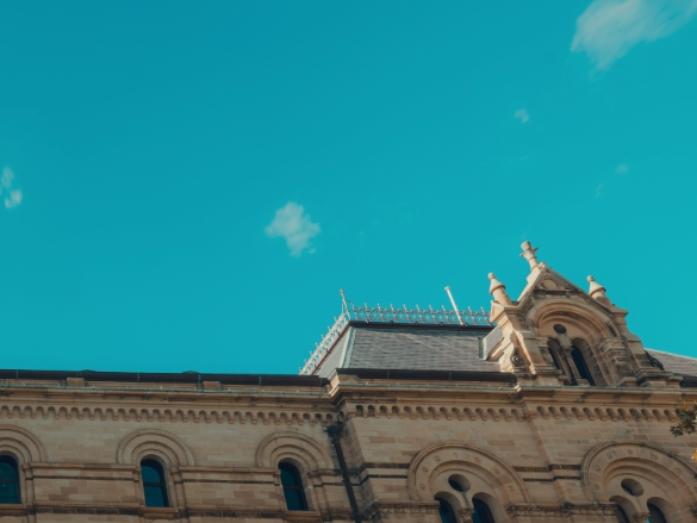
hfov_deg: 36.9
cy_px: 545
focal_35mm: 41
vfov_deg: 31.9
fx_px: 826
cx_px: -105
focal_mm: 20
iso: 100
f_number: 16
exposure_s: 5
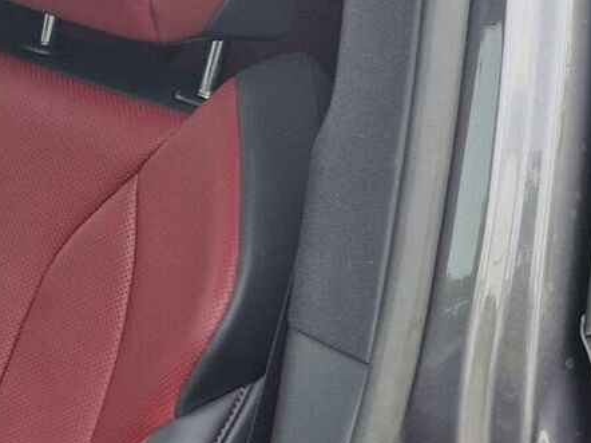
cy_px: 427
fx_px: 1706
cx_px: -247
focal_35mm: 100
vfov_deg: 14.6
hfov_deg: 17.9
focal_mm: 5.54
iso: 50
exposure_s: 1/245
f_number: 1.8
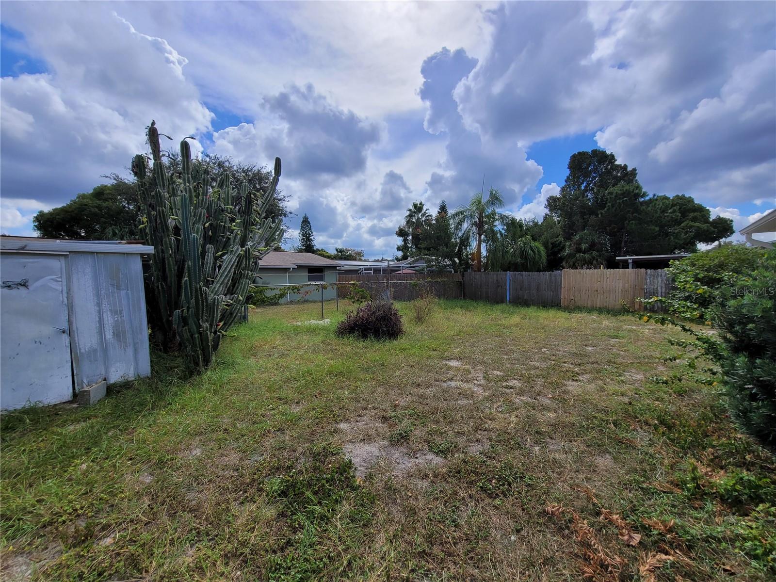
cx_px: 388
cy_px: 291
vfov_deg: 89.9
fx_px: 291
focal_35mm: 13
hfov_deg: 106.2
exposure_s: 1/2752
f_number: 2.2
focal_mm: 2.2
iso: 50
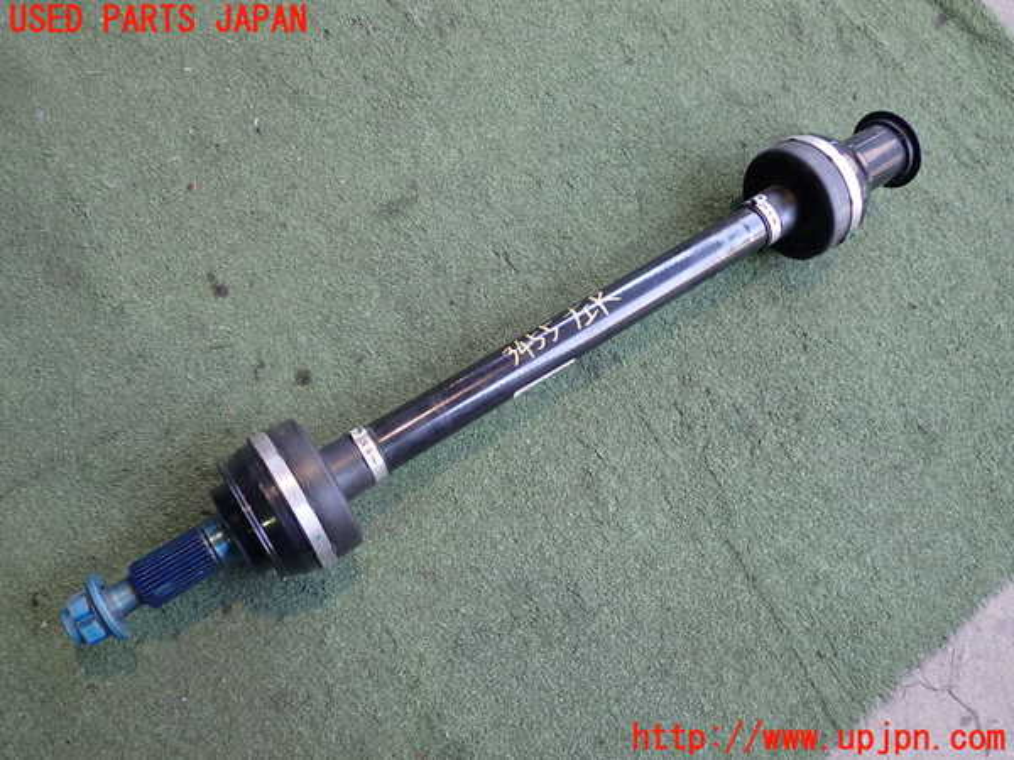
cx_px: 507
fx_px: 879
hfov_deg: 60.0
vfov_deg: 46.8
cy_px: 380
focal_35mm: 30
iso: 200
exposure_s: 1/50
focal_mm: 5.4
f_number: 2.3
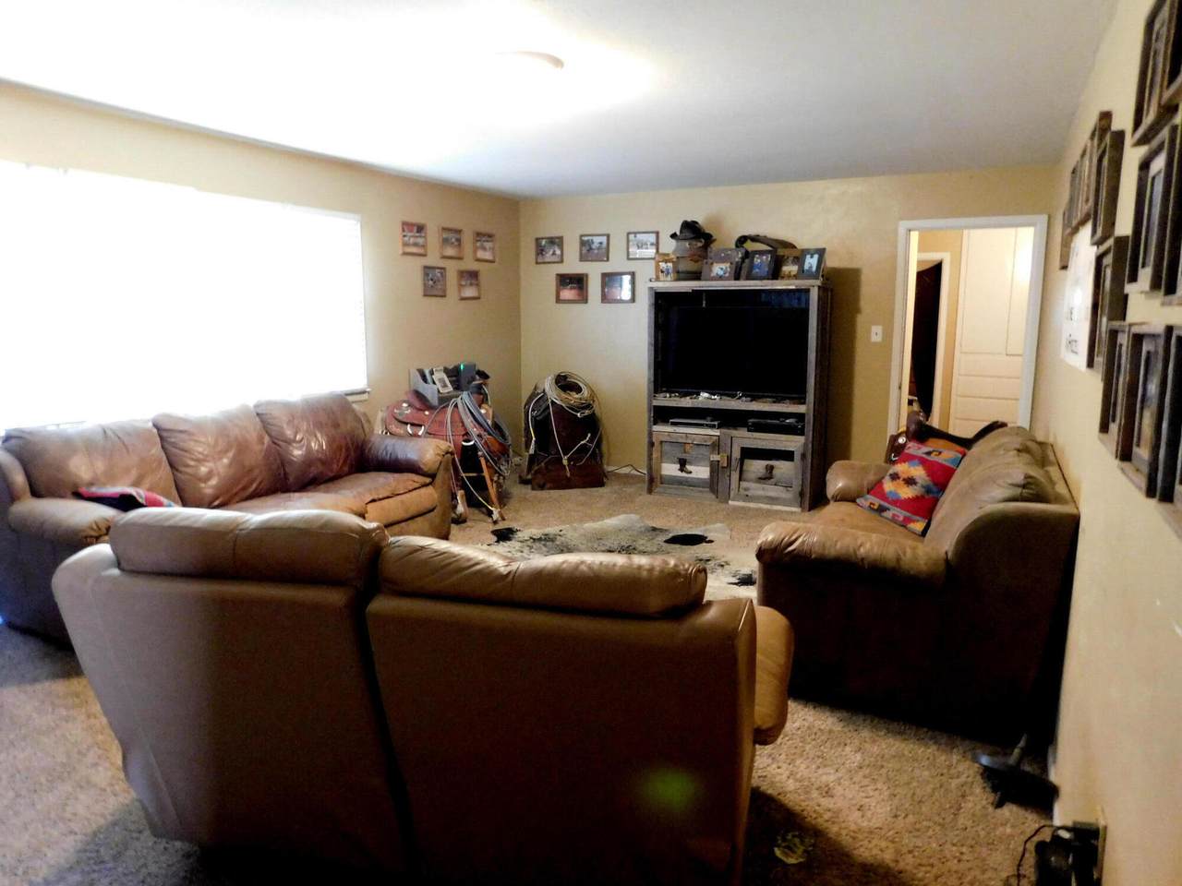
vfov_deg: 58.9
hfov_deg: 73.9
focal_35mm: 23
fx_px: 785
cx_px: 591
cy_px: 443
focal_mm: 4
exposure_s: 1/8
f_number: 3
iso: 800
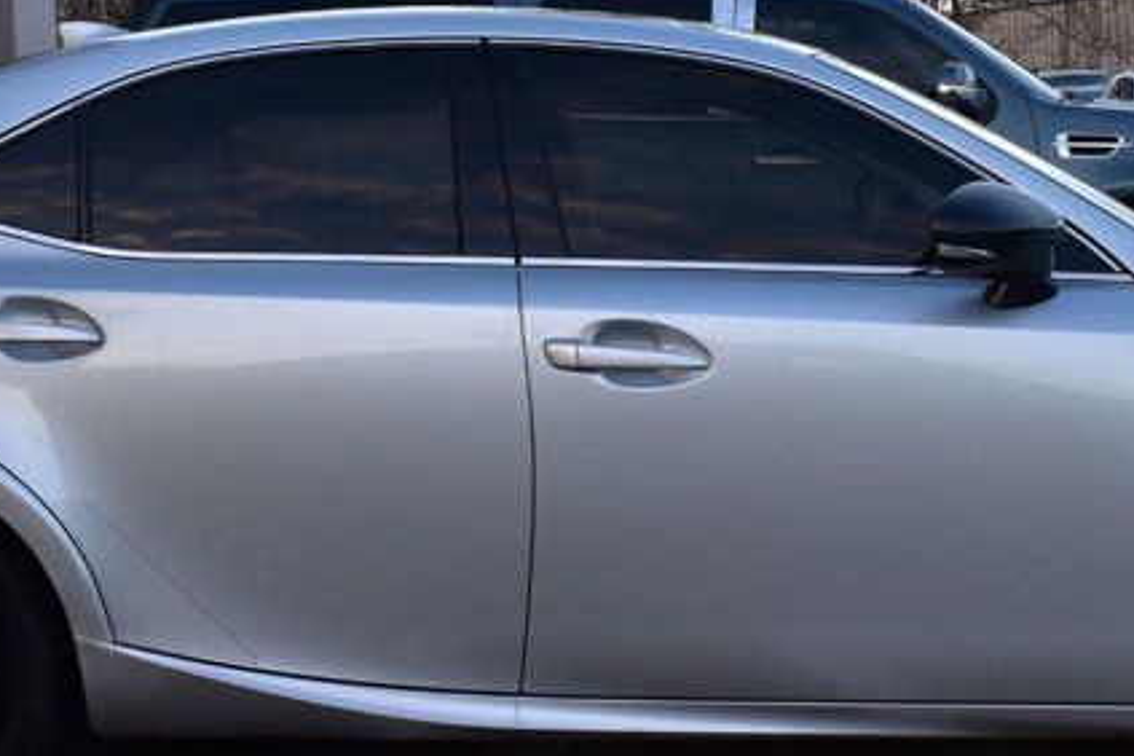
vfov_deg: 17.8
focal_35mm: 76
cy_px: 198
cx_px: 558
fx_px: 2400
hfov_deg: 26.6
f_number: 8
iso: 400
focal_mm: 21
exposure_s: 1/60
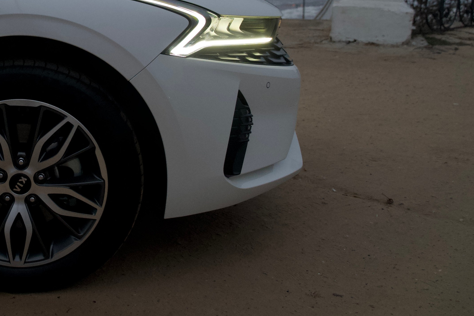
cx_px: 52
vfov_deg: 24.5
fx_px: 711
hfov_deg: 34.9
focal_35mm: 54
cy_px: 51
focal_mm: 28
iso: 3200
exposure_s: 1/125
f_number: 4.5
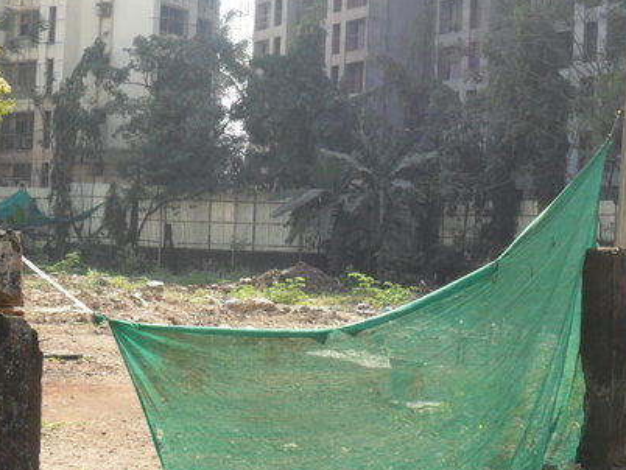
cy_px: 257
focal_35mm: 70
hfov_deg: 27.7
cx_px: 366
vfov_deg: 21.0
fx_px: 1267
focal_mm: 7.8
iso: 100
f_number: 4.5
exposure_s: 1/250
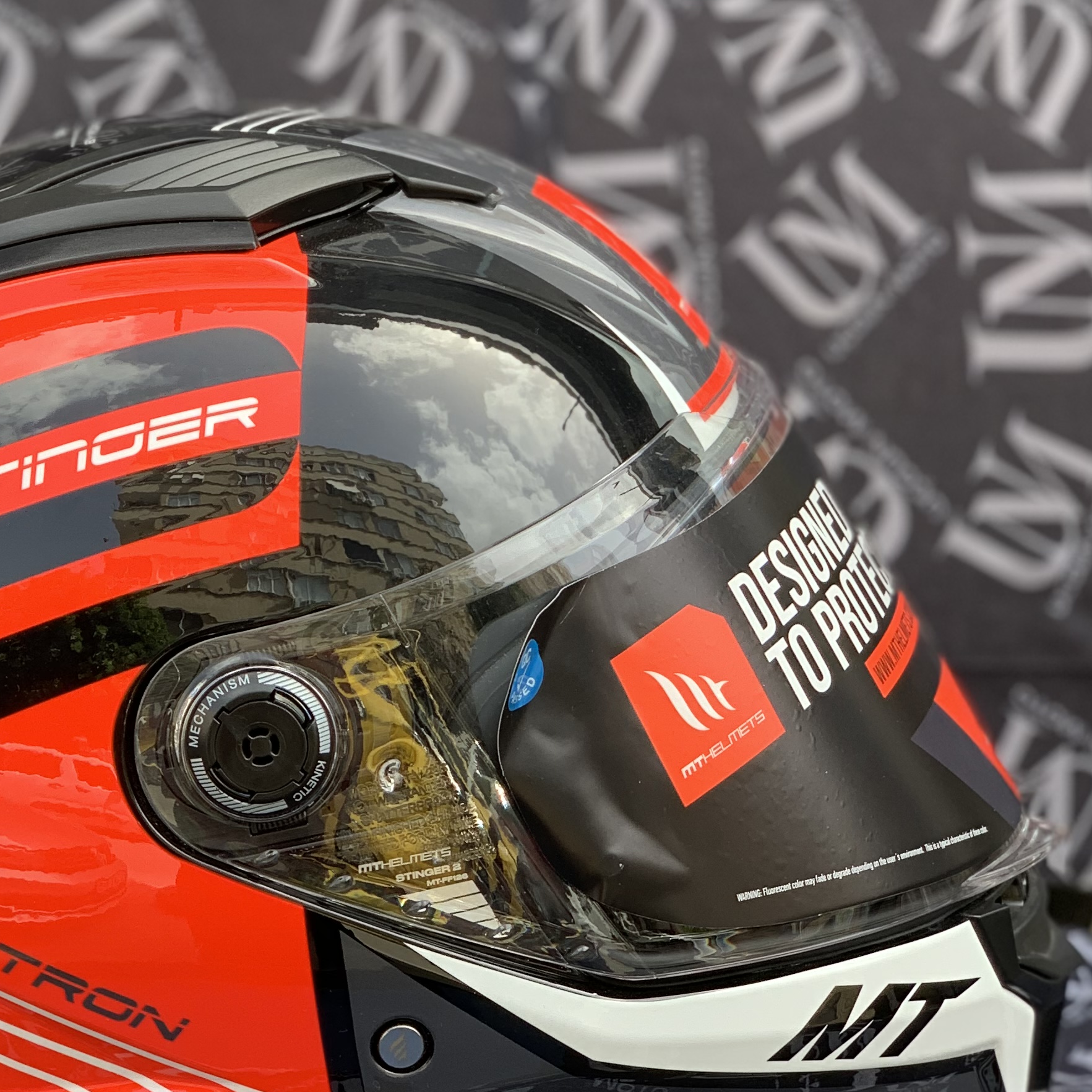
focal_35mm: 105
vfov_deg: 16.5
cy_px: 276
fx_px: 3747
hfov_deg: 16.5
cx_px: 263
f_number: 2.4
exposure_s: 1/122
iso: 20
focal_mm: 6
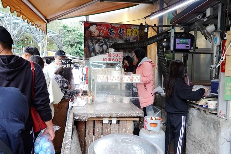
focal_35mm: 26
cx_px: 116
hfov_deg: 69.4
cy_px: 77
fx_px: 167
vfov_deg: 49.5
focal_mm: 9.75
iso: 320
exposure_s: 1/30
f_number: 3.2
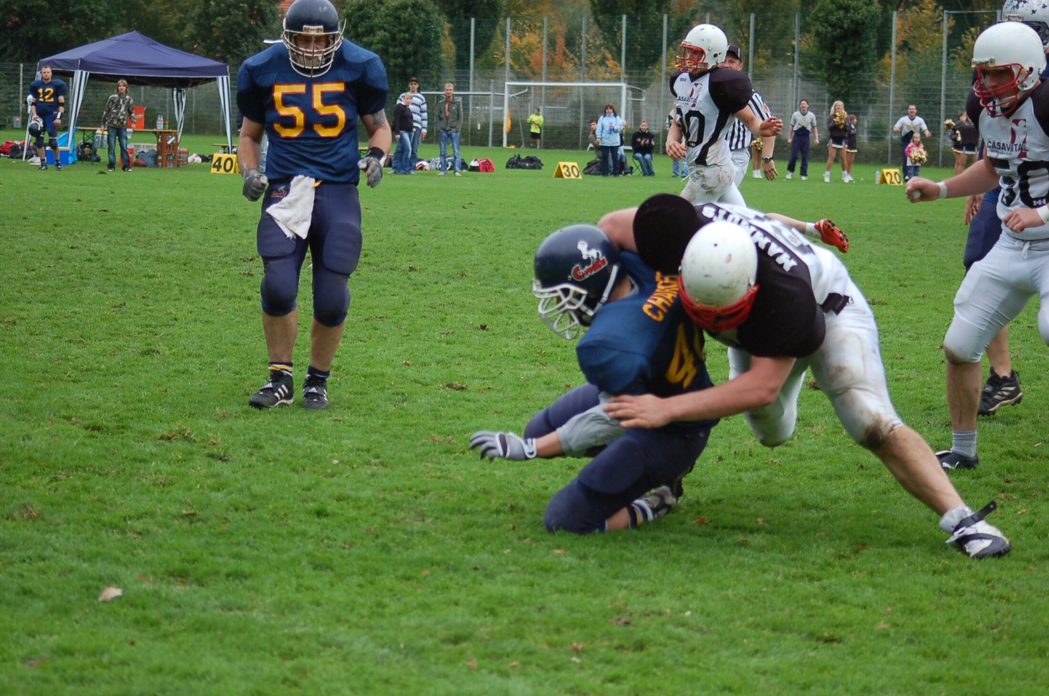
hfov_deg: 19.5
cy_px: 348
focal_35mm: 105
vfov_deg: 13.0
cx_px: 524
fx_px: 3054
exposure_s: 1/500
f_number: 4
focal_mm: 70
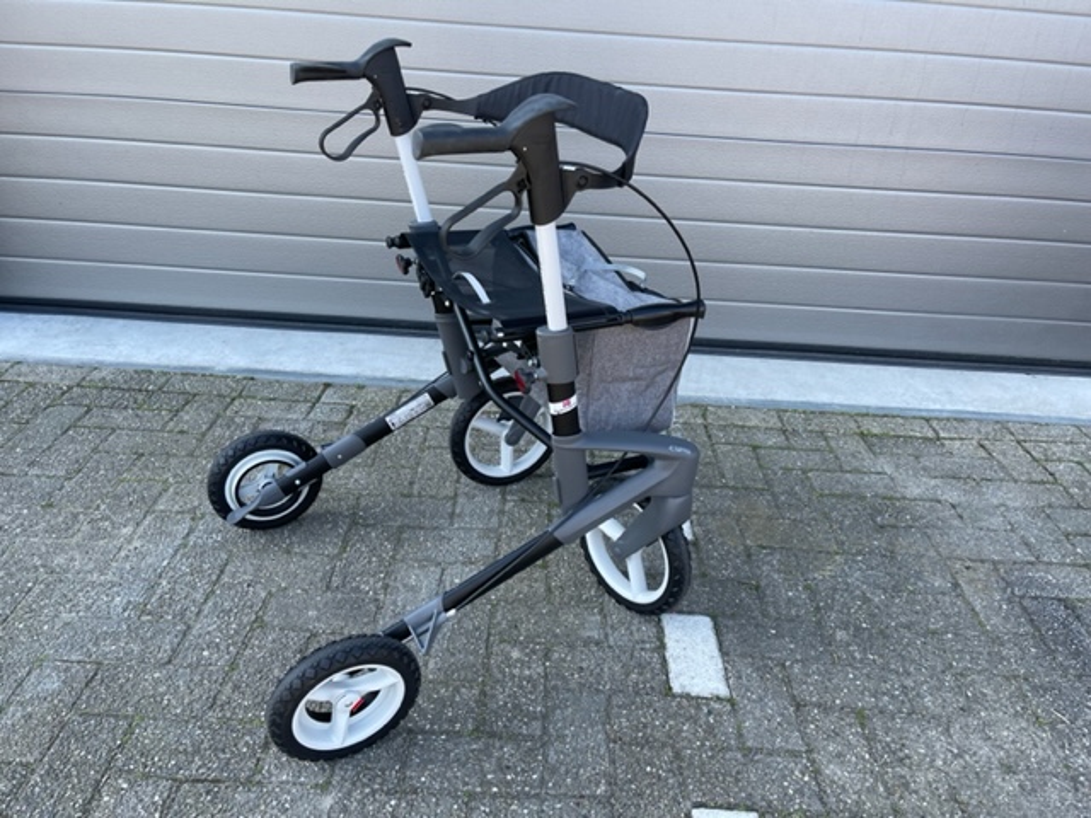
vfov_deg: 53.1
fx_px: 819
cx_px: 546
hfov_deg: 67.3
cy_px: 409
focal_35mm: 26
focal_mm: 5.1
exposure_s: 1/386
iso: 32
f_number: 1.6
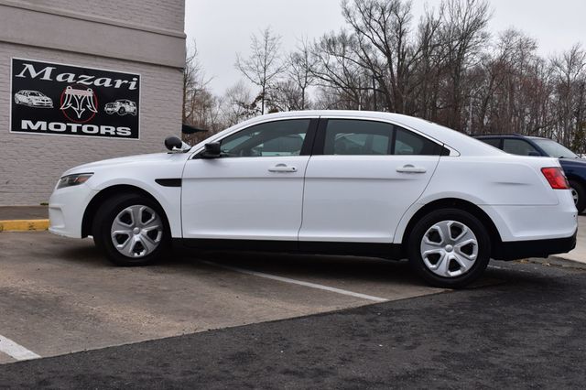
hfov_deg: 46.4
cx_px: 293
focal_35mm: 42
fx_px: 683
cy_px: 195
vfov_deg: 31.9
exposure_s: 1/320
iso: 400
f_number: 10
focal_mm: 28
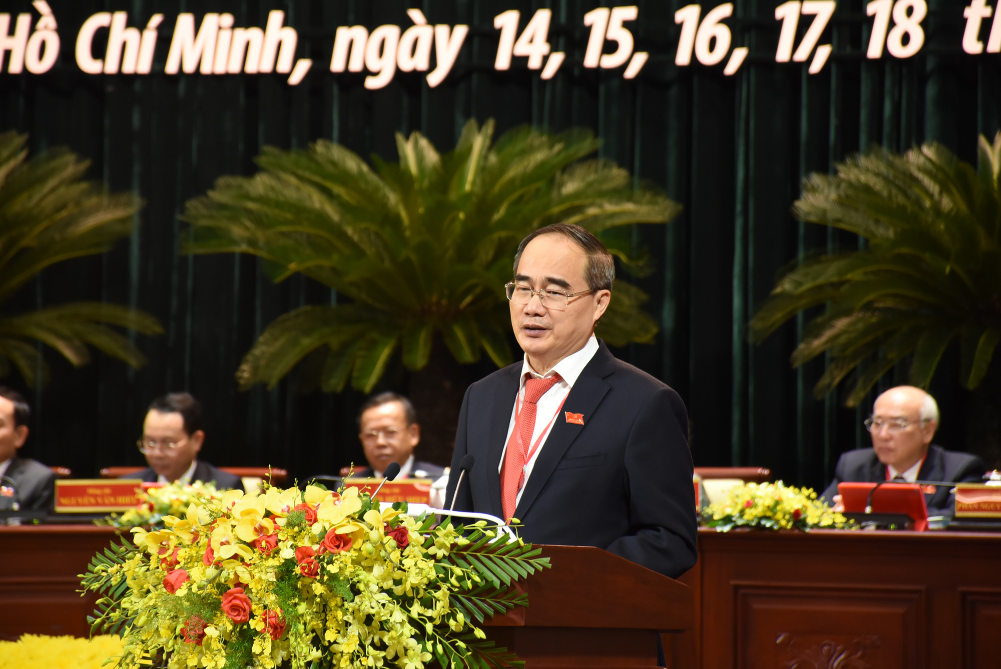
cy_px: 334
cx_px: 500
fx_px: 5844
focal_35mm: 210
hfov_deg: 9.8
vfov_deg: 6.6
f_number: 5.6
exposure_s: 1/100
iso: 800
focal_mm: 140
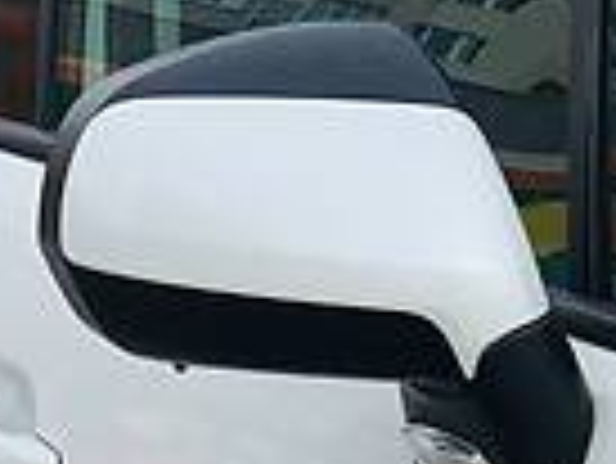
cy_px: 658
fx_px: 5397
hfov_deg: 6.5
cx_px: 216
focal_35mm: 303
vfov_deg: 4.9
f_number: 2.4
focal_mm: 6
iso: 16
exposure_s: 1/648
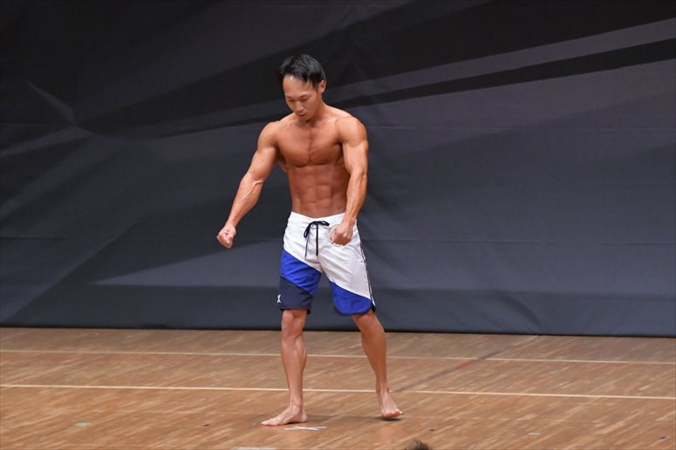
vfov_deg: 4.6
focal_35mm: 300
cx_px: 338
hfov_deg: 6.9
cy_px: 225
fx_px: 5631
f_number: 5.6
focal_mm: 200
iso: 6400
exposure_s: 1/400
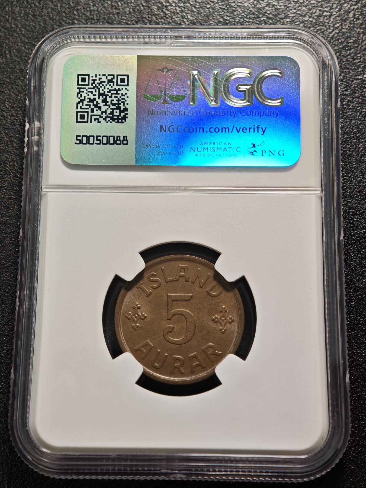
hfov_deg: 24.4
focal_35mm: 60
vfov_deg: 32.2
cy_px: 244
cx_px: 183
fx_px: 846
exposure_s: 1/100
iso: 200
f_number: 2
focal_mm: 9
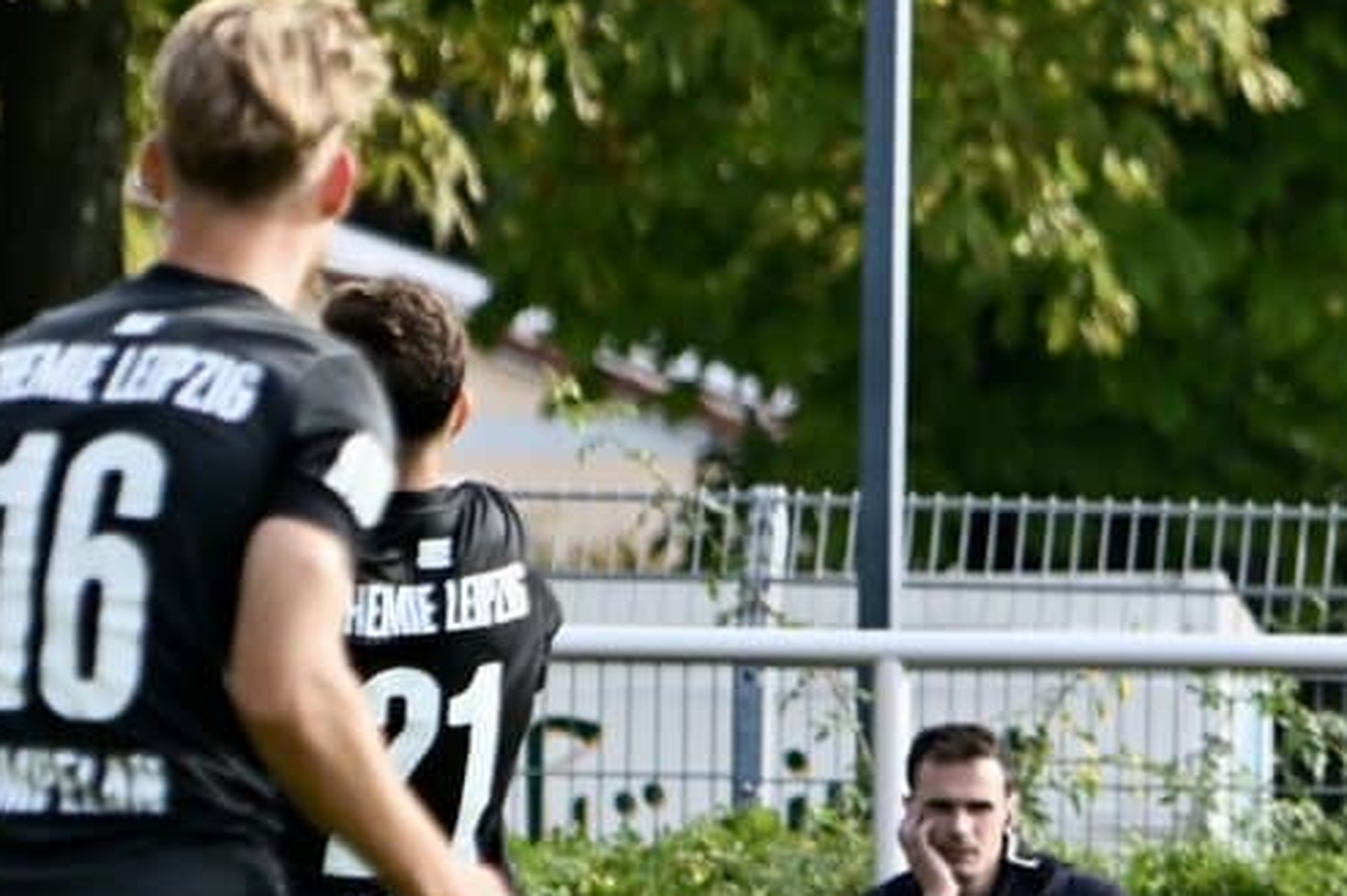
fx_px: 35745
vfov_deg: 1.4
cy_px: 564
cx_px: 1426
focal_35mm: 956
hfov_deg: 2.2
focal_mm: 230
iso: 1000
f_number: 5.3
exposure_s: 1/1600
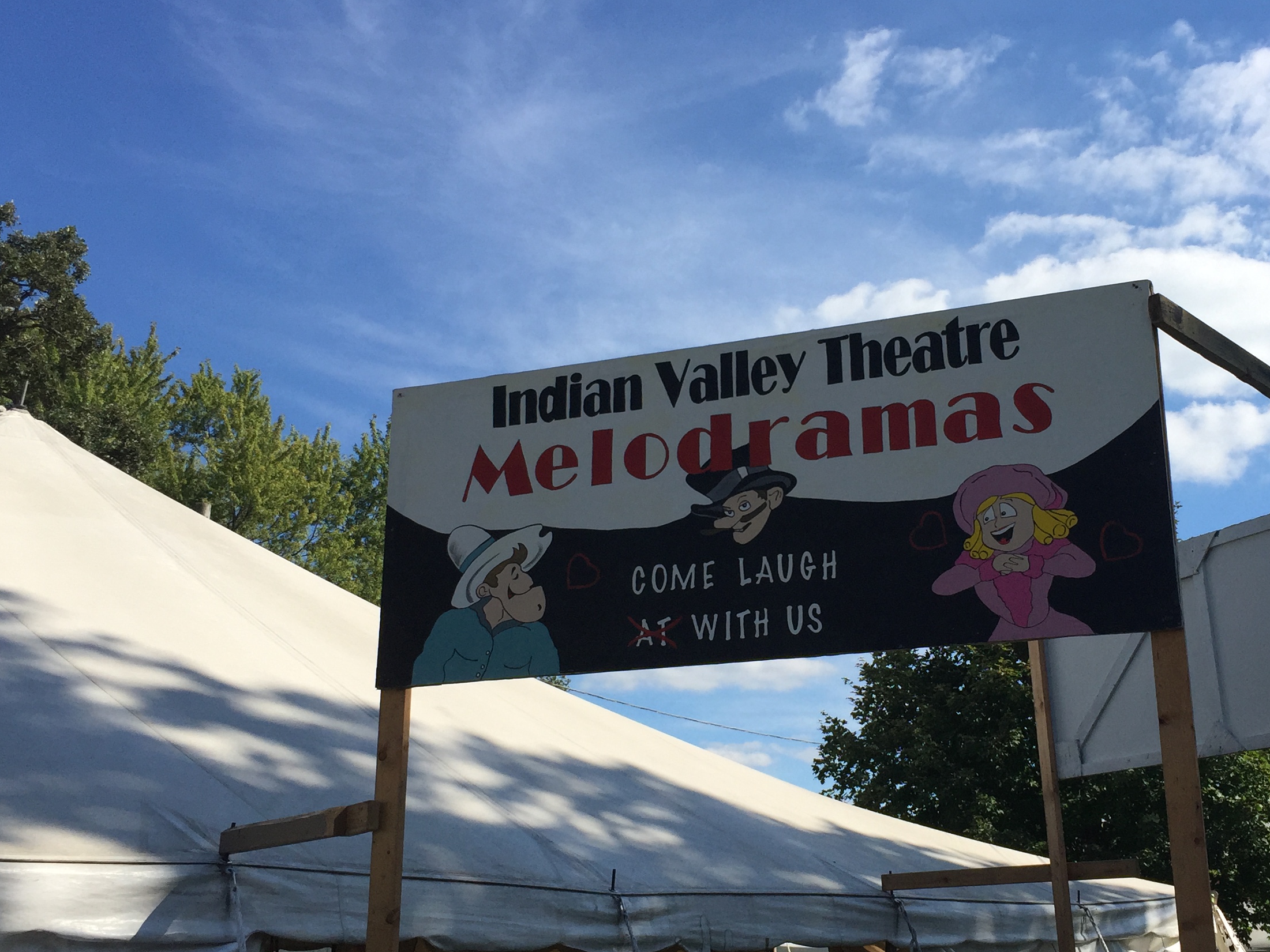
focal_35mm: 43
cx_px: 774
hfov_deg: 43.6
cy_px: 475
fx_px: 1578
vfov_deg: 33.6
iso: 32
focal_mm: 4.15
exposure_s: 1/3049
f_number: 2.2
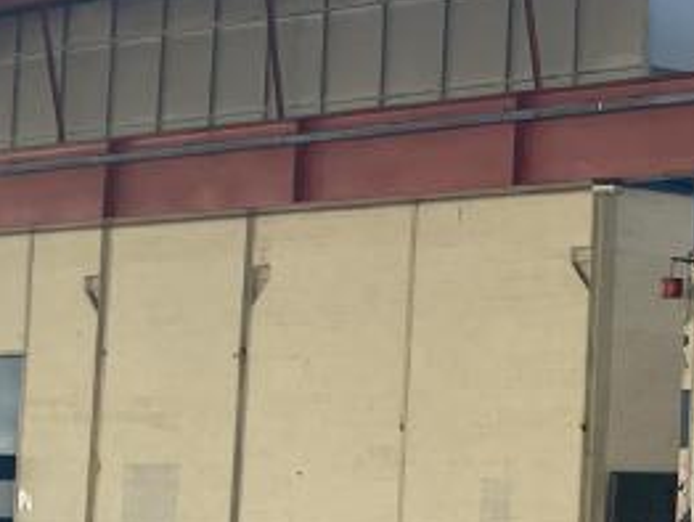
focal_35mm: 127
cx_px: 1327
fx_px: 2548
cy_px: 326
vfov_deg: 11.7
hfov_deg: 13.6
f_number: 1.6
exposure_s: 1/121
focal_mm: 4.2
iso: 80
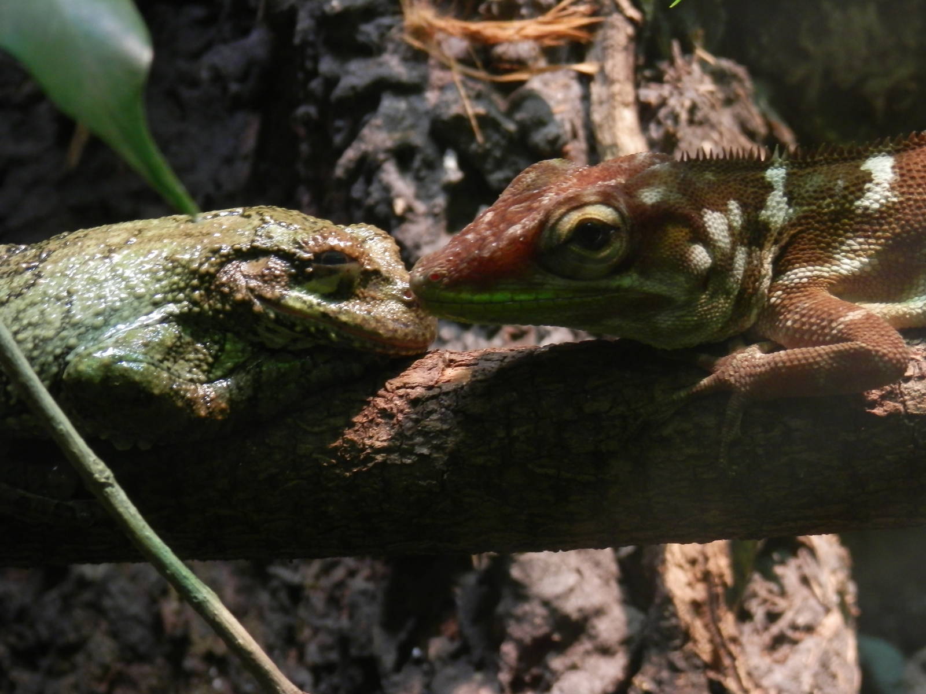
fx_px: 2836
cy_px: 347
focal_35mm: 106
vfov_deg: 14.0
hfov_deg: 18.5
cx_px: 463
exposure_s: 1/8
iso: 200
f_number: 5
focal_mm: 19
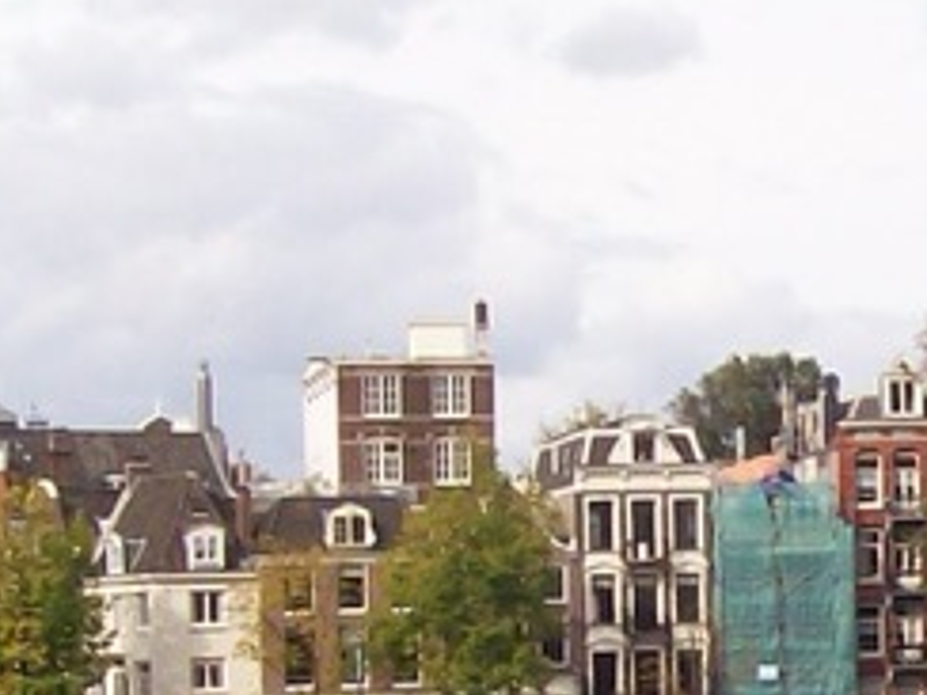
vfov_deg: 7.8
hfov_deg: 10.3
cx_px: 1147
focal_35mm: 189
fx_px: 5061
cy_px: 820
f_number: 4.8
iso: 80
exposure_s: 1/438
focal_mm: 6
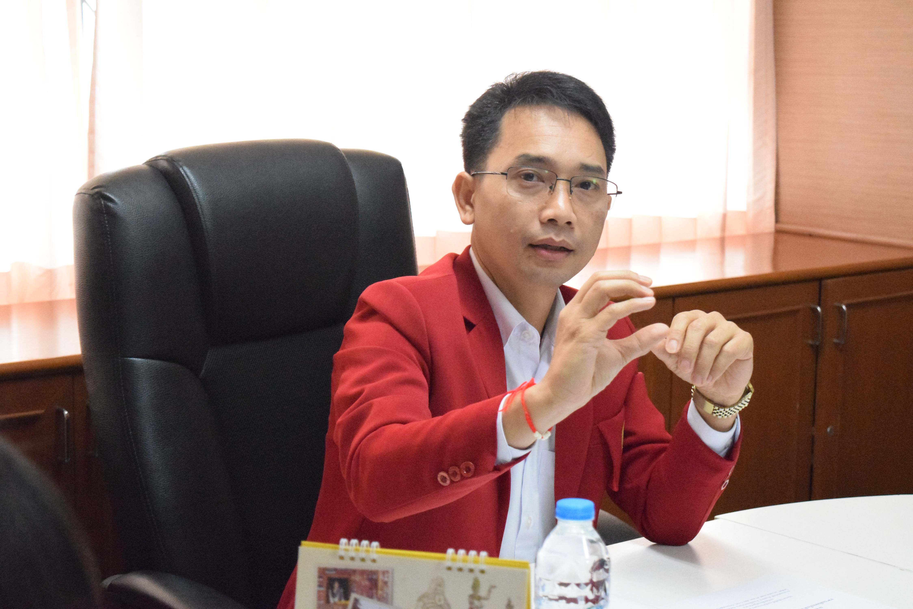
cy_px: 304
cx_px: 456
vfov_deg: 18.9
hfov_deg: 28.1
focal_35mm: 72
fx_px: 1826
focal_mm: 48
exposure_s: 1/320
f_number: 5.3
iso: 12800
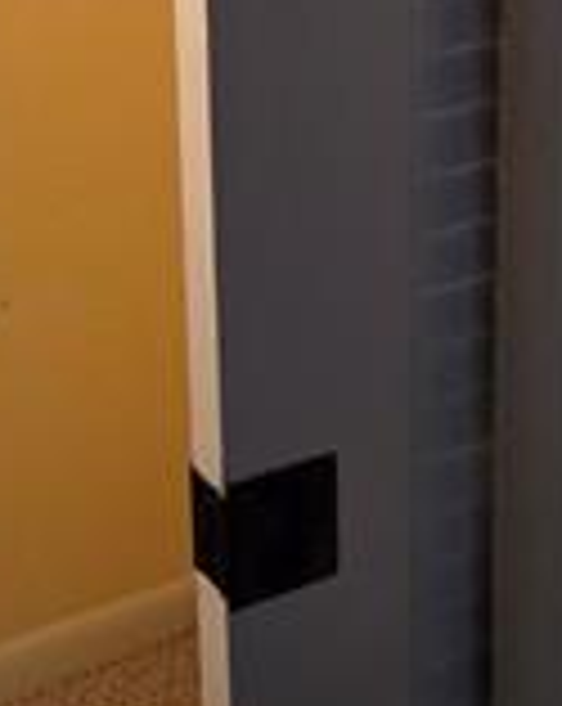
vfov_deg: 21.3
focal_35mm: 86
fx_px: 1793
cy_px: -40
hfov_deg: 17.6
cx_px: 90
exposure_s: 1/120
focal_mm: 5.4
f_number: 1.8
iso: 2000
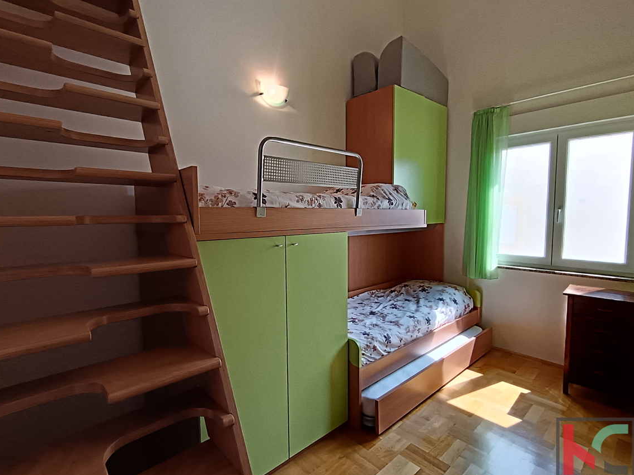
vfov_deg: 71.6
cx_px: 312
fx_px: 330
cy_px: 243
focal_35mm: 18
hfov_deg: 87.7
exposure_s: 1/100
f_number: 2.2
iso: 422
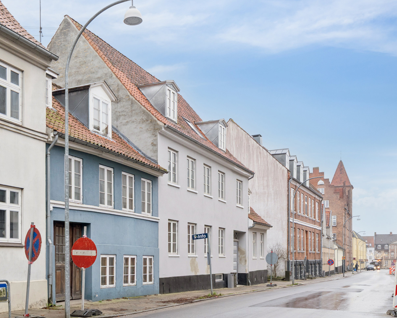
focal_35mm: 43
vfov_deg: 34.8
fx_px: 505
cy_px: 191
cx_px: 152
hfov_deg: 42.6
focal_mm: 20
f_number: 8
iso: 320
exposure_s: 1/10
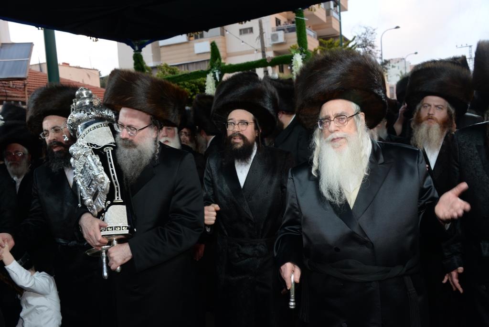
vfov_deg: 37.9
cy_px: 164
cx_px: 244
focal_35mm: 35
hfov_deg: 54.4
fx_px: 476
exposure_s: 1/100
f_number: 6.3
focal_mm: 35
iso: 800
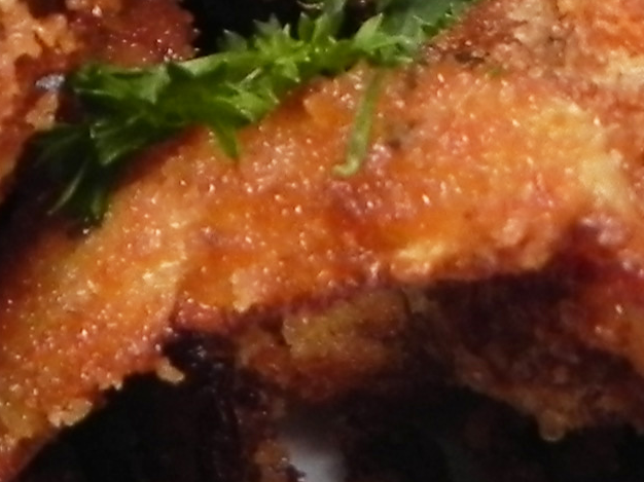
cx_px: -88
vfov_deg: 8.4
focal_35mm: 169
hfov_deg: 11.5
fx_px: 3143
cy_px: -397
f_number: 2.8
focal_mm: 5.2
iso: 160
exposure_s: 1/42.5
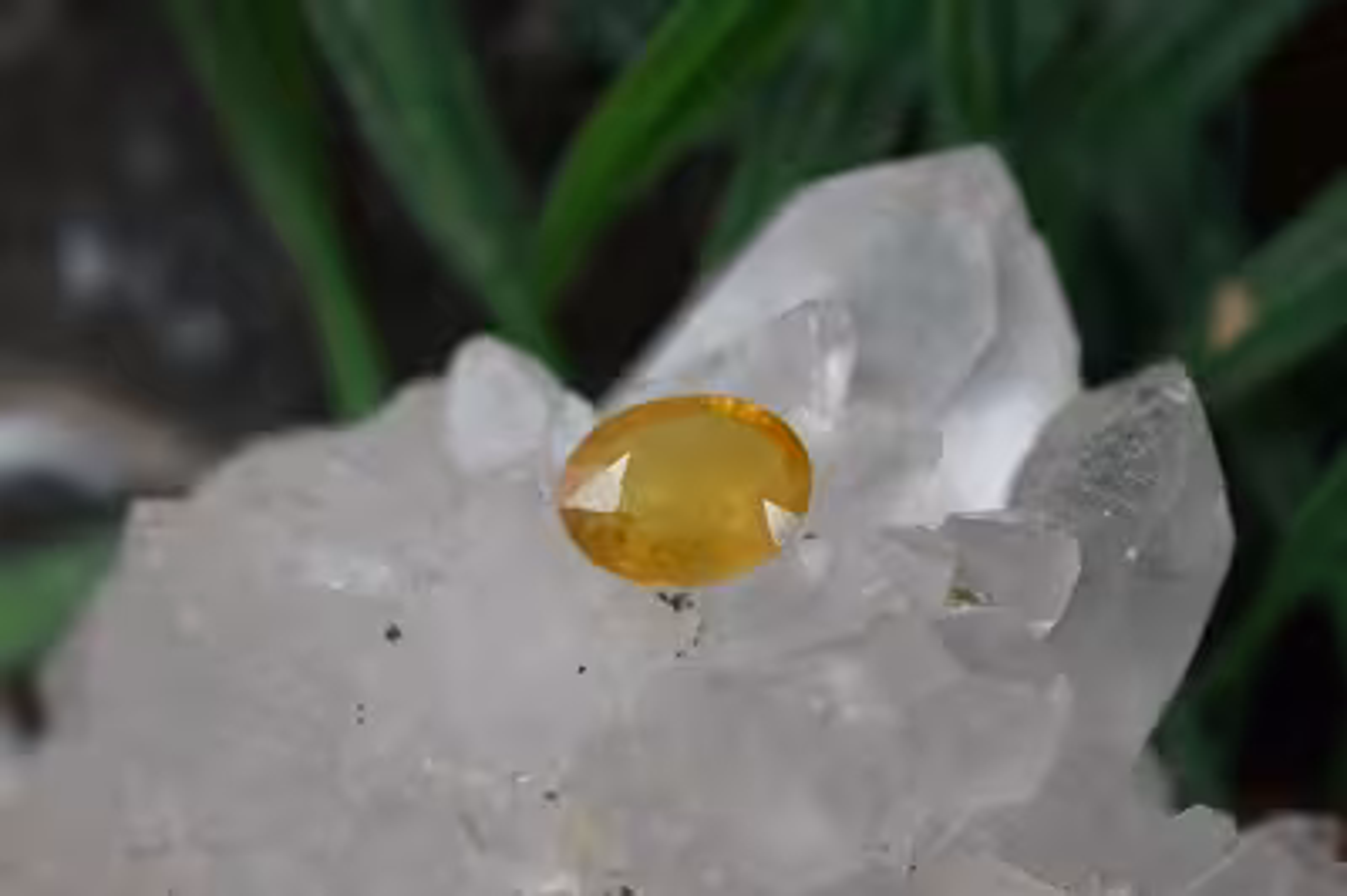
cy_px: 448
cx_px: 674
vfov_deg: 16.5
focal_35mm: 82
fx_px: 3084
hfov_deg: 24.6
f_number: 5.6
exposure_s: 1/60
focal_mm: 55
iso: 400
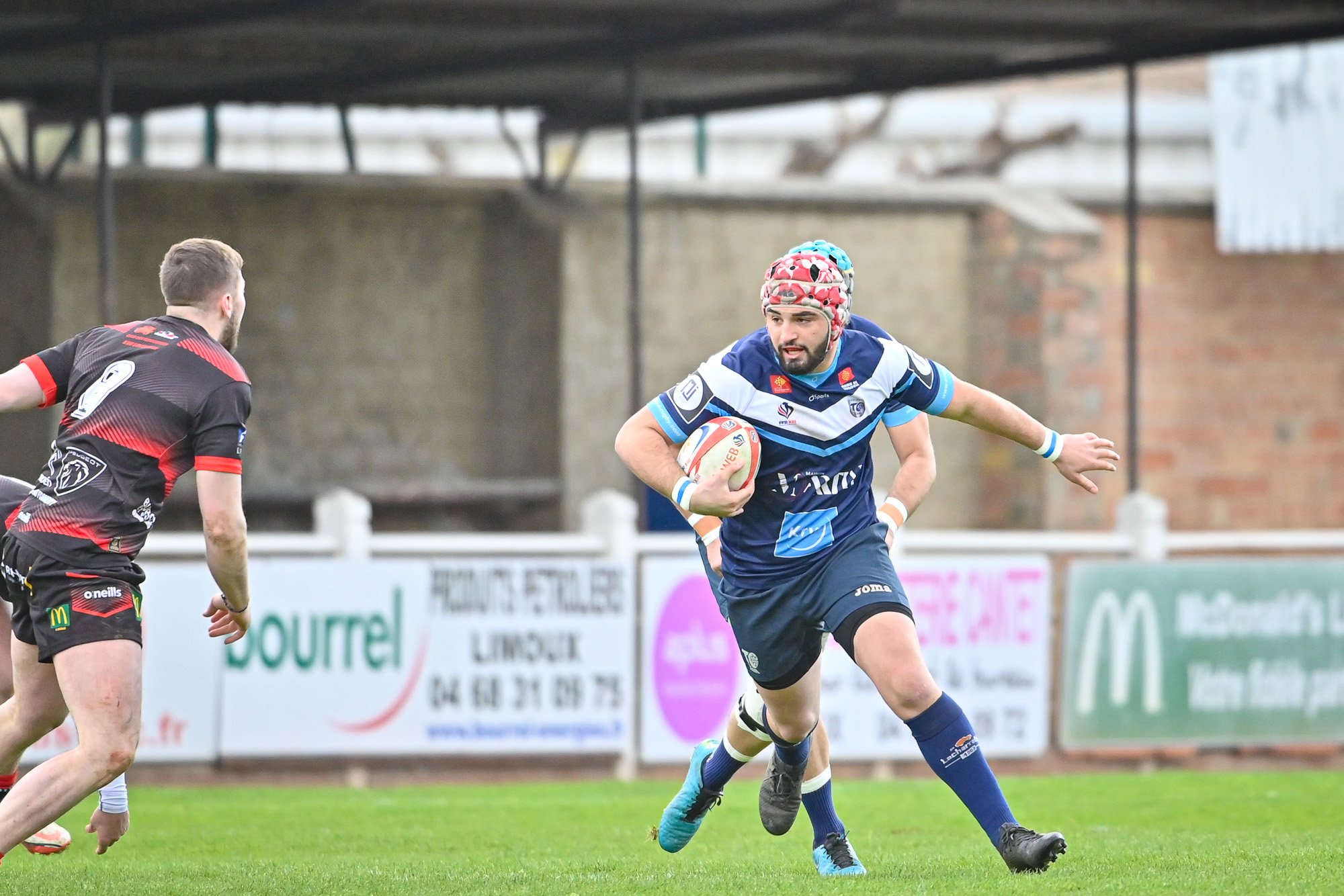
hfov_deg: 3.4
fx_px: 22402
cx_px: 672
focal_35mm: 600
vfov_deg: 2.3
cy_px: 448
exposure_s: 1/1600
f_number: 4
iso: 1400
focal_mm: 400
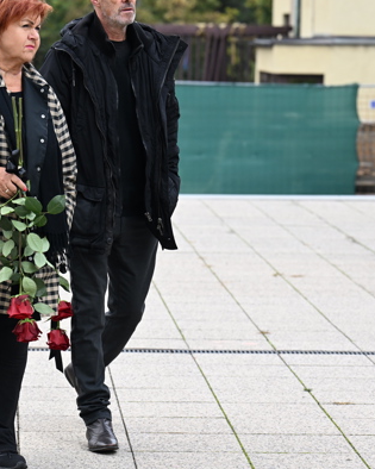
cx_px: 42
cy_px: 214
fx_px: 2623
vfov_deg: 10.2
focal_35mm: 189
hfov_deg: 8.2
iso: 1250
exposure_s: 1/1600
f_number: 5
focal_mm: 115
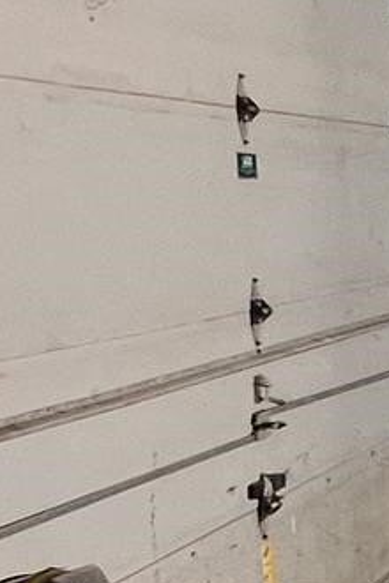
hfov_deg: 11.4
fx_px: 1361
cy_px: 380
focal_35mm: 84
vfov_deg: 24.1
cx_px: 1089
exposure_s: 1/99
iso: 160
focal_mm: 1.57
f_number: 1.8
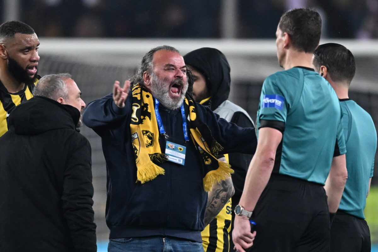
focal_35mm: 400
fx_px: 4200
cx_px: 189
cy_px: 126
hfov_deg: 5.2
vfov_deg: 3.4
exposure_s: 1/1250
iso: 1600
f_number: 3.2
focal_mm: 400
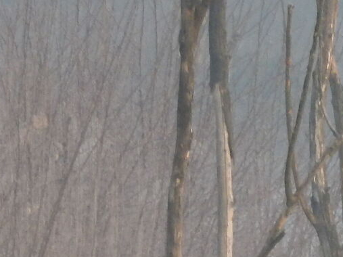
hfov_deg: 0.6
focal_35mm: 3548
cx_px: 373
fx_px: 35148
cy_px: 543
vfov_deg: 0.4
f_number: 6.4
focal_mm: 135
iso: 180
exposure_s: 1/125
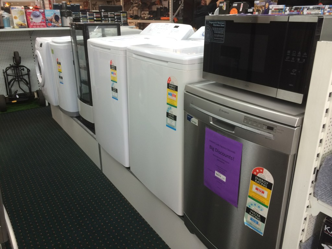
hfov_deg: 60.0
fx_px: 288
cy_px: 124
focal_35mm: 30
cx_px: 166
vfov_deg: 46.8
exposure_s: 1/30
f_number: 2.2
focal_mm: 4.12
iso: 80
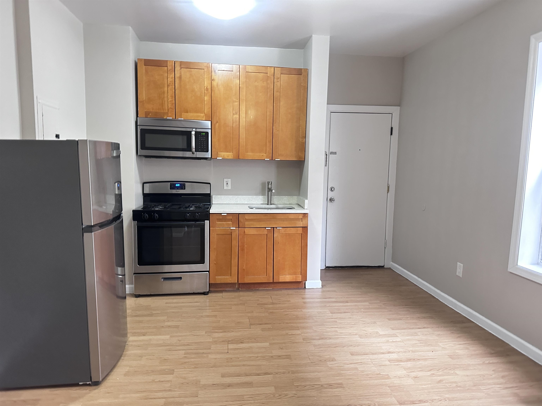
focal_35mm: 24
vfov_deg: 56.8
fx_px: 376
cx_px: 271
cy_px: 203
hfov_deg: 71.6
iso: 500
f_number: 1.78
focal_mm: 6.86
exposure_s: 1/60
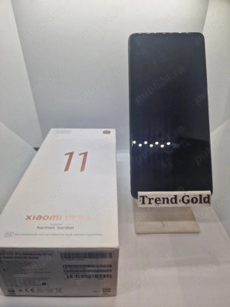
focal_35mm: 23
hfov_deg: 58.9
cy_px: 154
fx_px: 204
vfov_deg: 73.9
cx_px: 115
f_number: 1.8
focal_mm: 6.4
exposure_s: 1/139
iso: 50
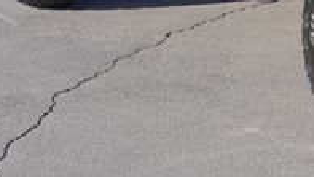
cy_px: -105
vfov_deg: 8.9
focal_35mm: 133
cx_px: 424
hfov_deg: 15.3
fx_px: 1108
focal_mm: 26
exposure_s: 1/100
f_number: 7.1
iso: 100
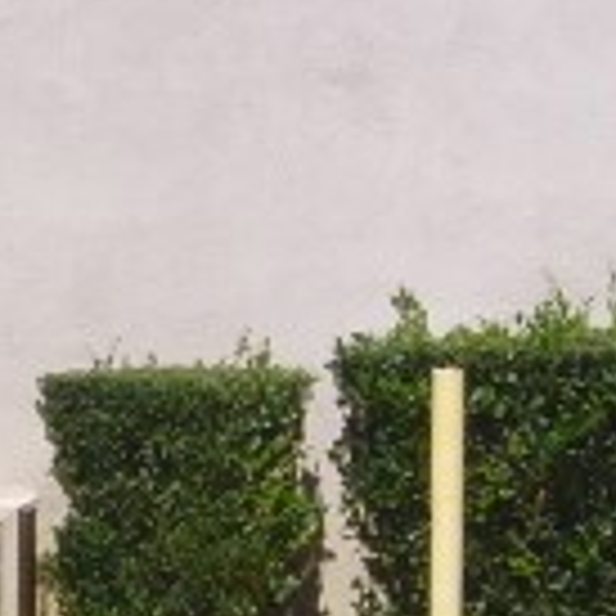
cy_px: -144
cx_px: 1201
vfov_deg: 3.5
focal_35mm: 497
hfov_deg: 3.5
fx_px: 10006
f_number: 5
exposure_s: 1/500
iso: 100
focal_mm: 13.3
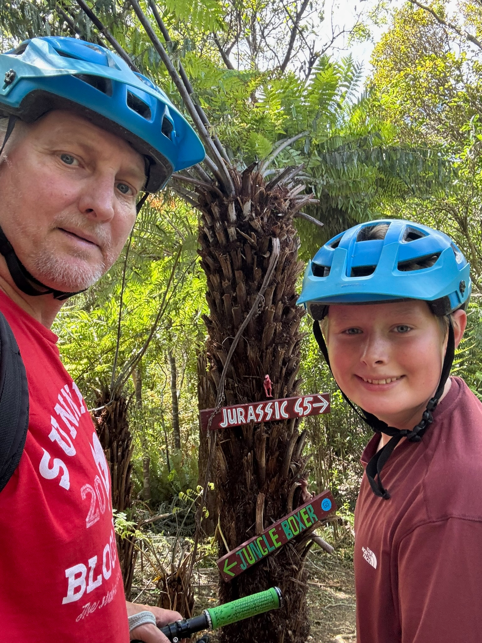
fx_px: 557
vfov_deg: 60.0
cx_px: 241
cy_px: 322
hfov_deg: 46.8
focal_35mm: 30
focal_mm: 2.69
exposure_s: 1/96
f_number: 1.9
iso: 80
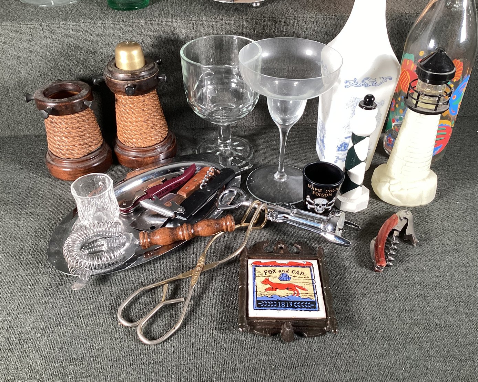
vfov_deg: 44.6
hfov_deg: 54.2
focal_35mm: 33
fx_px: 467
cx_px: 244
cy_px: 191
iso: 80
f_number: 2.4
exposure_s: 1/50
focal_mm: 3.3
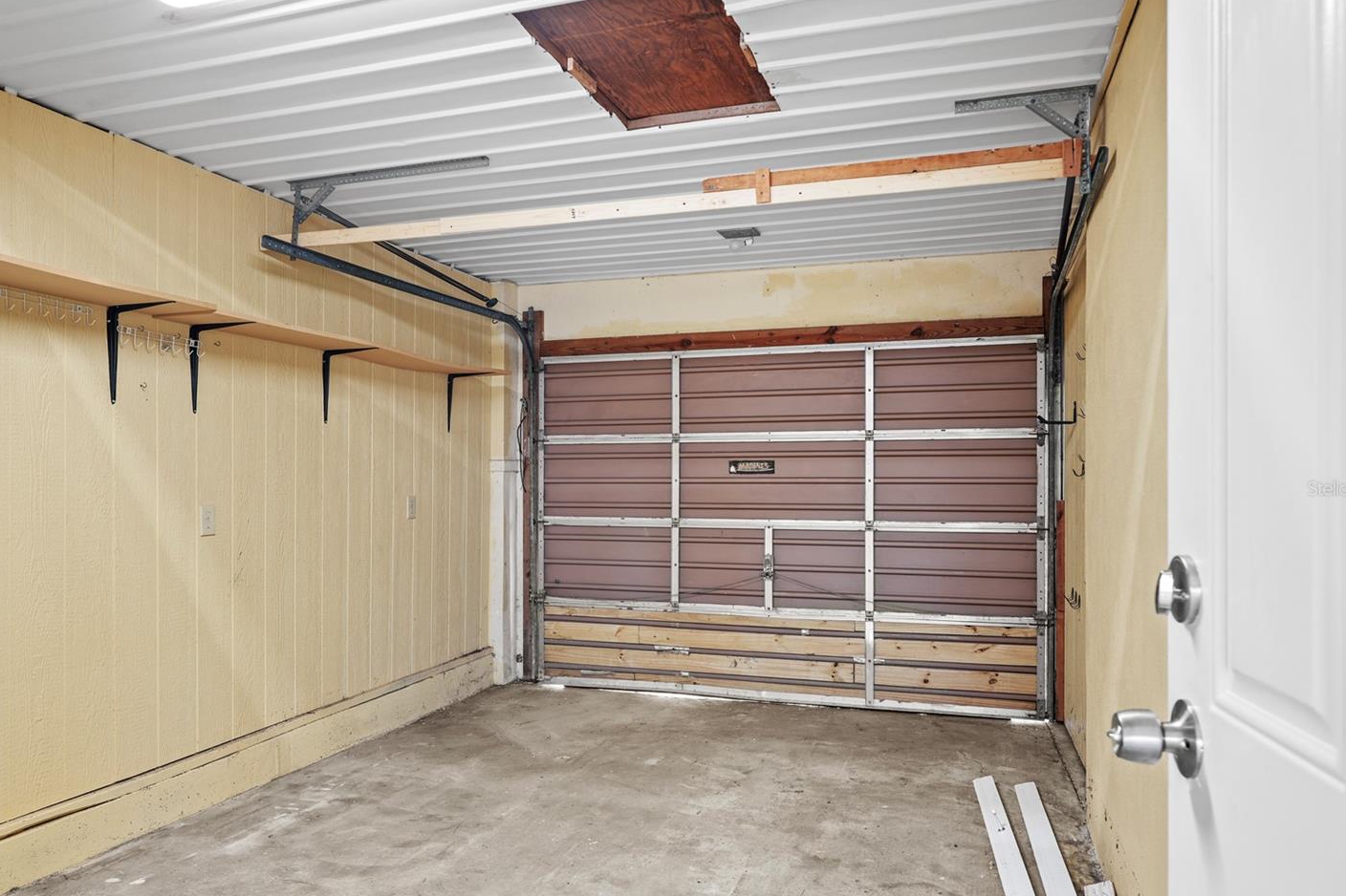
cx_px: 628
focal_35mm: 25
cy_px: 488
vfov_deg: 51.2
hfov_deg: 71.4
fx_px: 934
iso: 100
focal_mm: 22
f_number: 8
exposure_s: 2.5
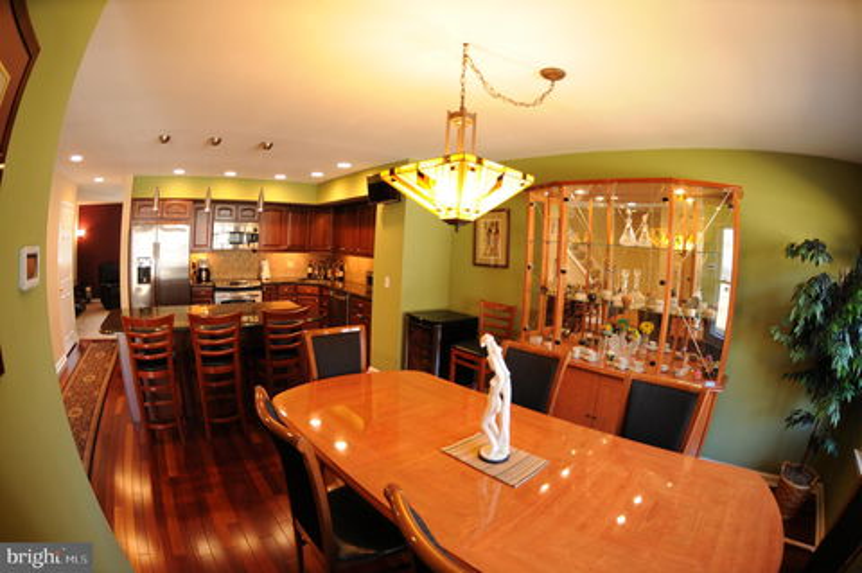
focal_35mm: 16
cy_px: 286
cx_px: 431
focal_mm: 10.5
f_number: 2.8
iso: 400
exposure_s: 1/30
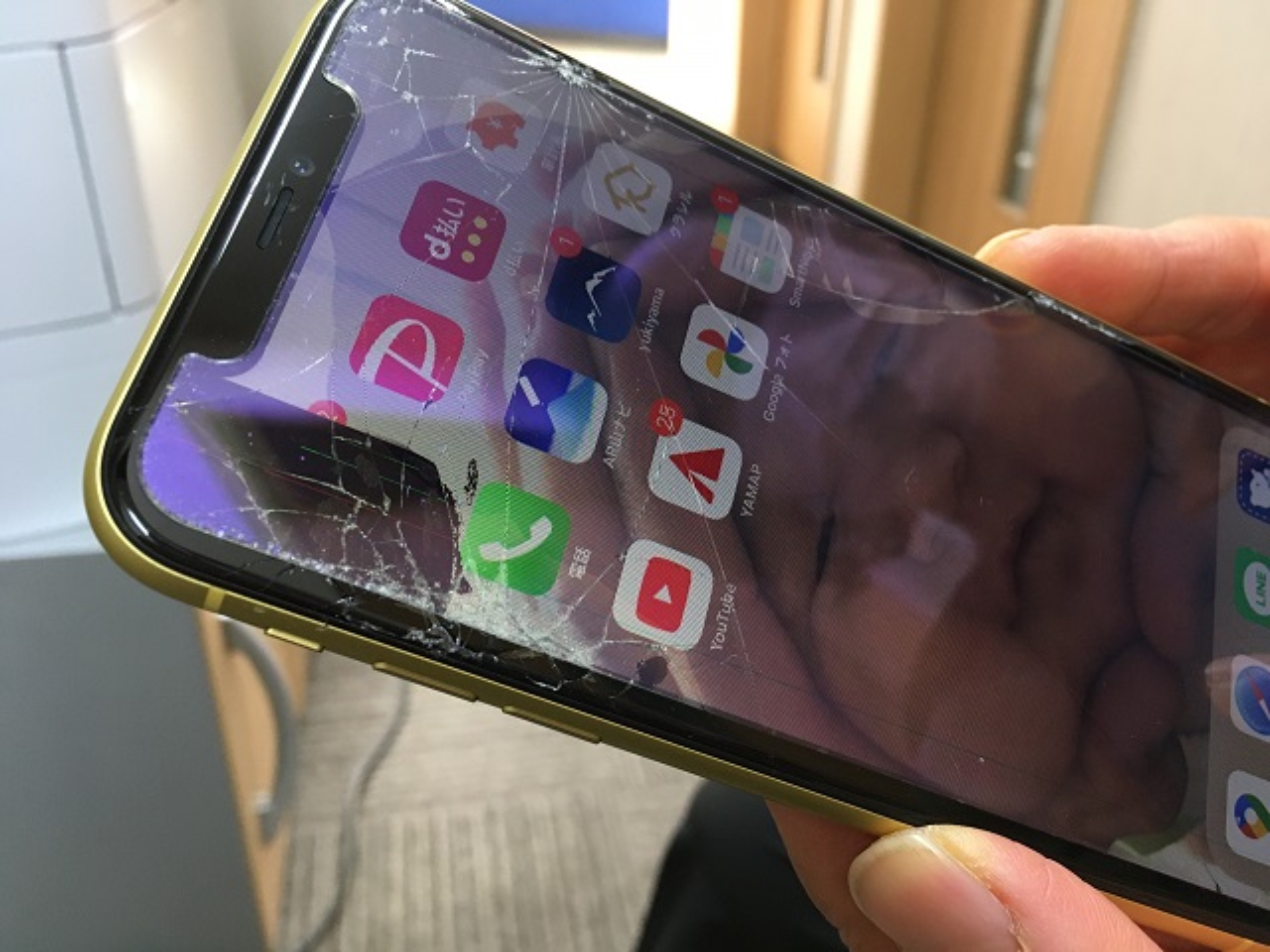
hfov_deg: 61.7
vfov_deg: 48.2
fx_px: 1064
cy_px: 476
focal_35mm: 29
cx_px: 635
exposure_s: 1/30
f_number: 2.2
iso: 125
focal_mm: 4.15
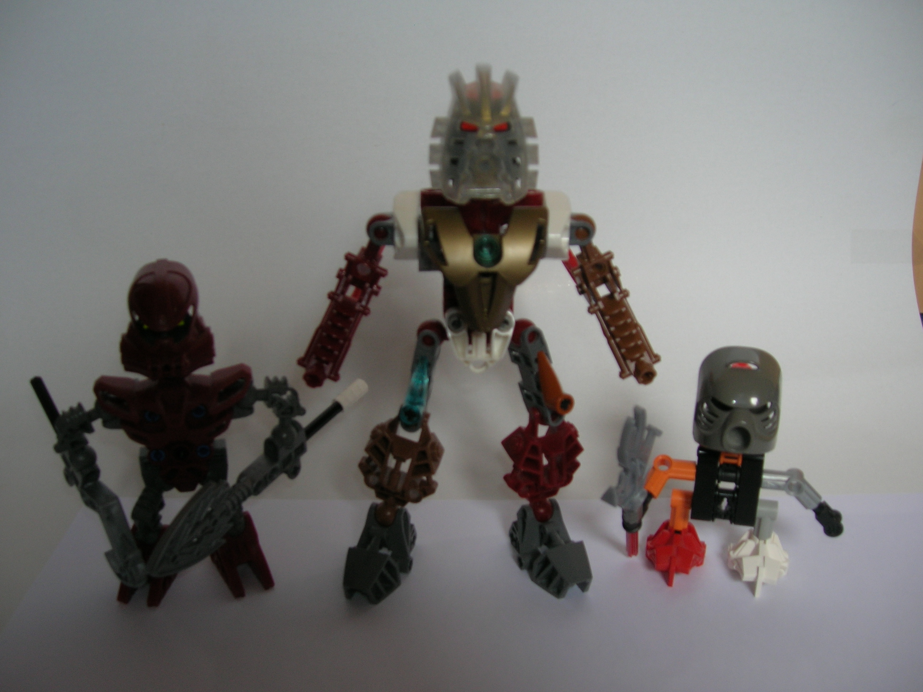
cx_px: 462
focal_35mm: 34
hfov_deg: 54.0
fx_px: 907
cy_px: 346
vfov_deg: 41.8
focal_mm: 5.7
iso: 52
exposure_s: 1/30
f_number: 2.9
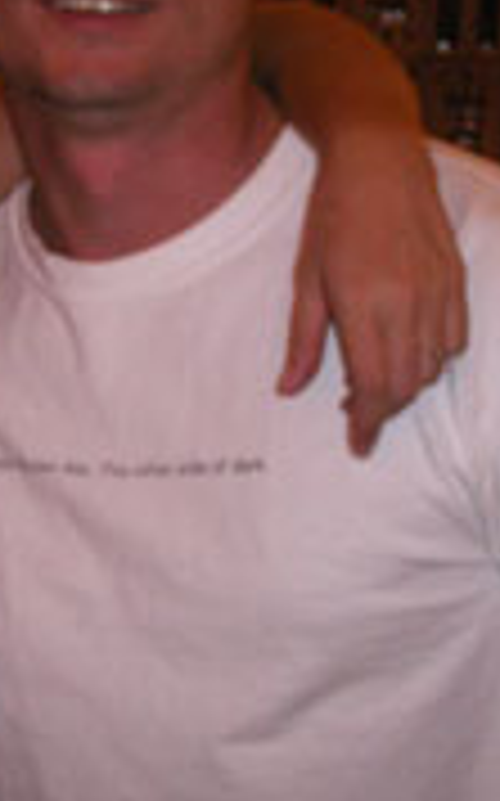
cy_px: 225
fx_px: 2533
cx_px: -14
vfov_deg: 17.9
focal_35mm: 116
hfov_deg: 11.2
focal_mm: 11.5
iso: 160
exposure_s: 1/40
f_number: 3.5
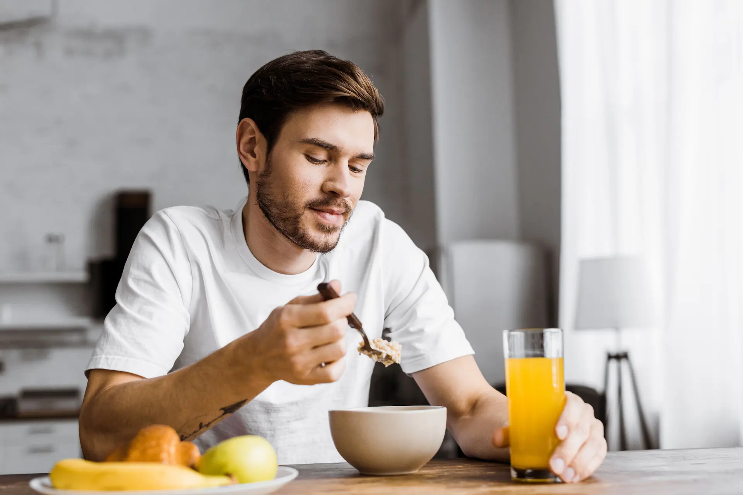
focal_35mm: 50
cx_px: 372
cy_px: 248
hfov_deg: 39.6
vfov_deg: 27.0
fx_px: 1032
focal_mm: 50
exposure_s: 1/200
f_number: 3.2
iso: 400
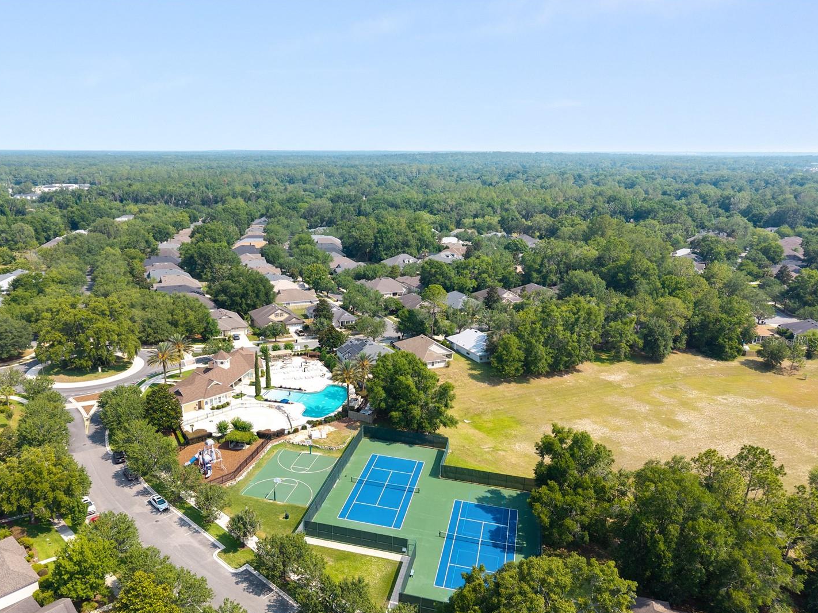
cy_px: 341
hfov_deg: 65.1
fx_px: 638
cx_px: 360
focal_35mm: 27
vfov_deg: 51.3
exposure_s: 1/2500
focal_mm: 8.67
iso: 170
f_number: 1.8
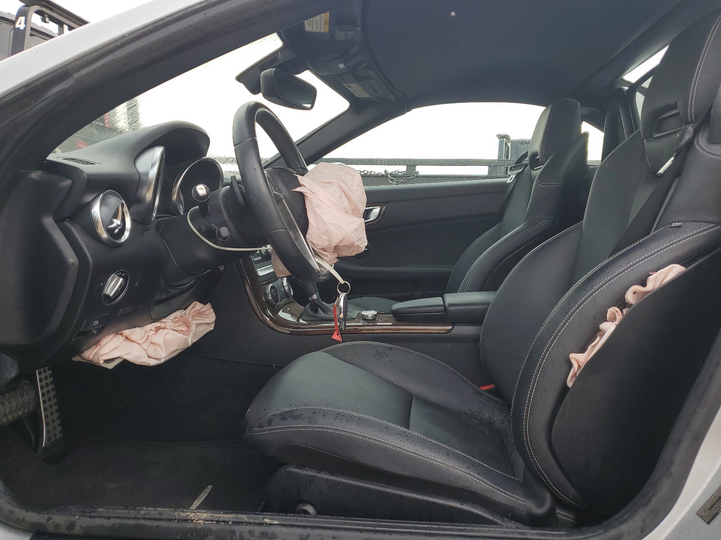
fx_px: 542
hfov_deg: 67.3
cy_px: 270
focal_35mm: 26
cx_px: 360
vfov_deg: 53.1
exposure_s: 1/526
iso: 50
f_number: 1.5
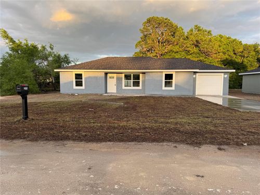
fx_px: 180
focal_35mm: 24
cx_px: 130
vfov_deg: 56.8
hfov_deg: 71.6
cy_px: 98
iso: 64
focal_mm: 6.76
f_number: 1.78
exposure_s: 1/270
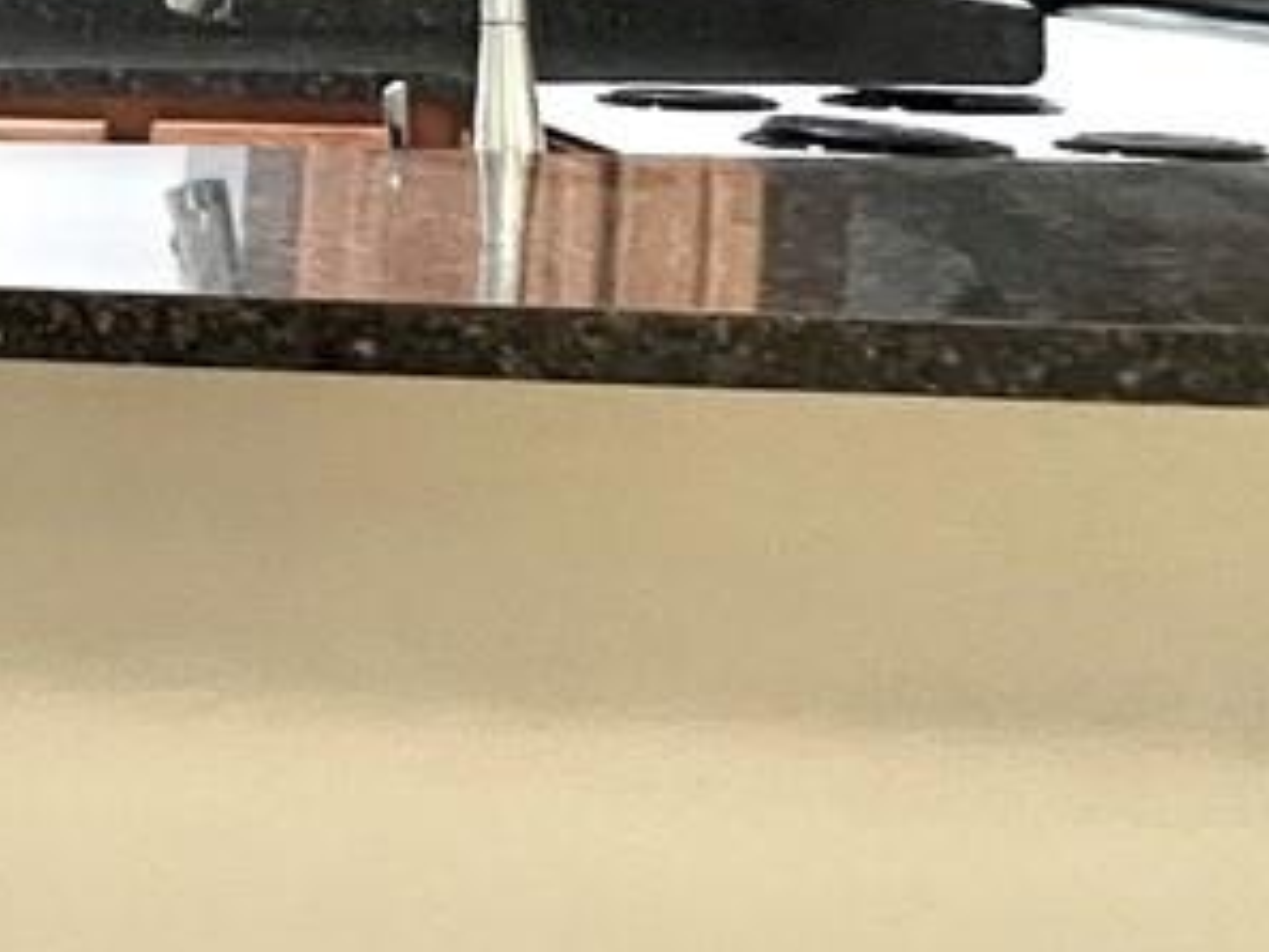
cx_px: -910
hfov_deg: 20.8
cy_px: -231
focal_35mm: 70
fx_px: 2567
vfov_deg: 19.6
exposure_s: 1/60
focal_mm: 1.57
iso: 500
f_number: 1.8
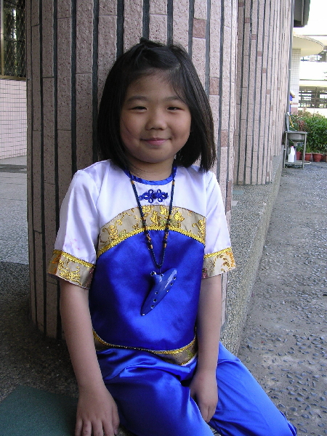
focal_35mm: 38
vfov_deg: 49.0
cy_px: 218
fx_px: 479
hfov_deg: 37.7
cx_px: 164
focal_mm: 5.8
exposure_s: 1/96.4
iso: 100
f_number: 2.8
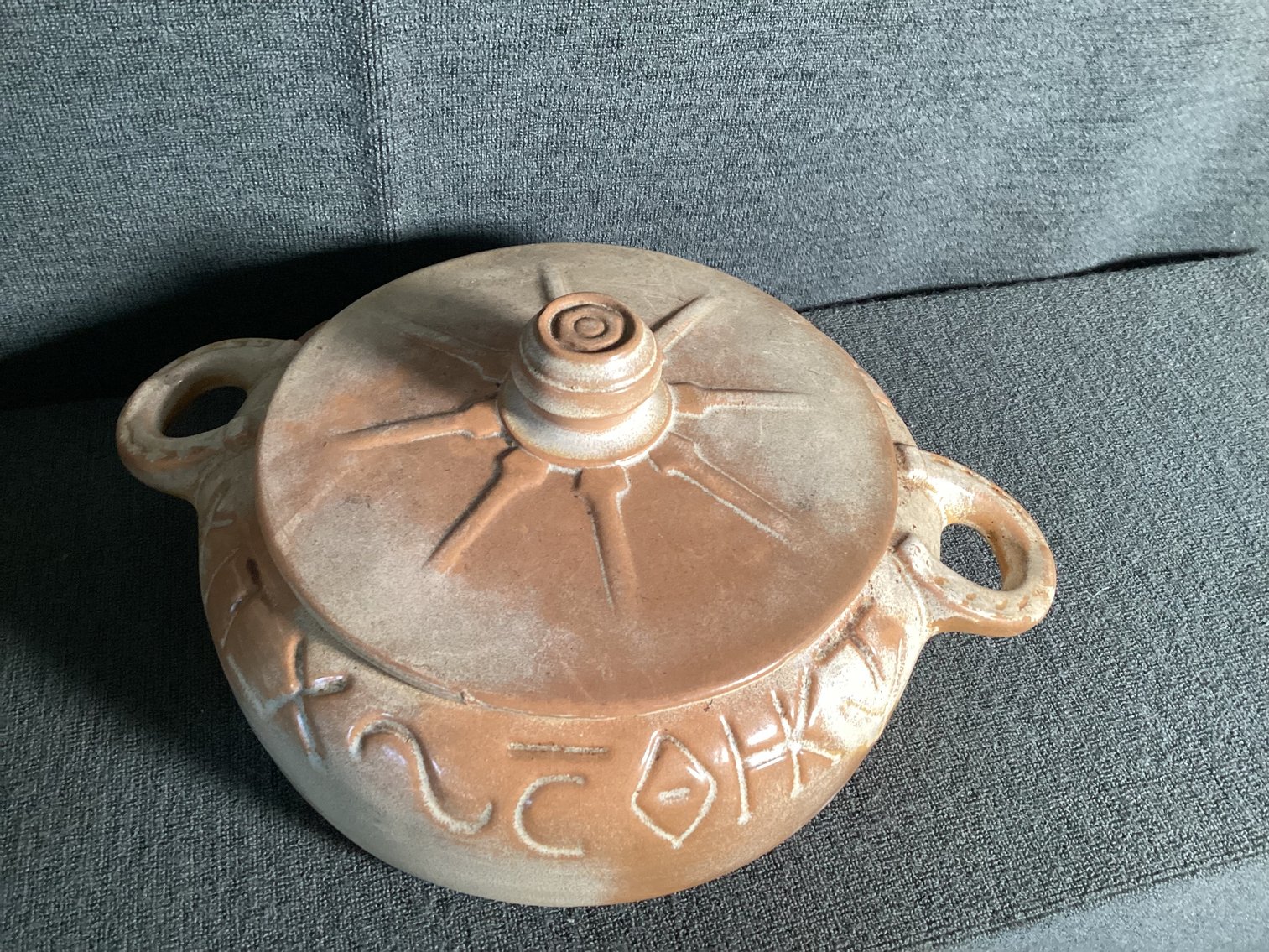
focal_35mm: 31
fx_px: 1137
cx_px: 634
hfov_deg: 58.3
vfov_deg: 45.4
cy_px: 476
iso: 200
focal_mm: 3.3
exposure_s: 1/50
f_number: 2.4
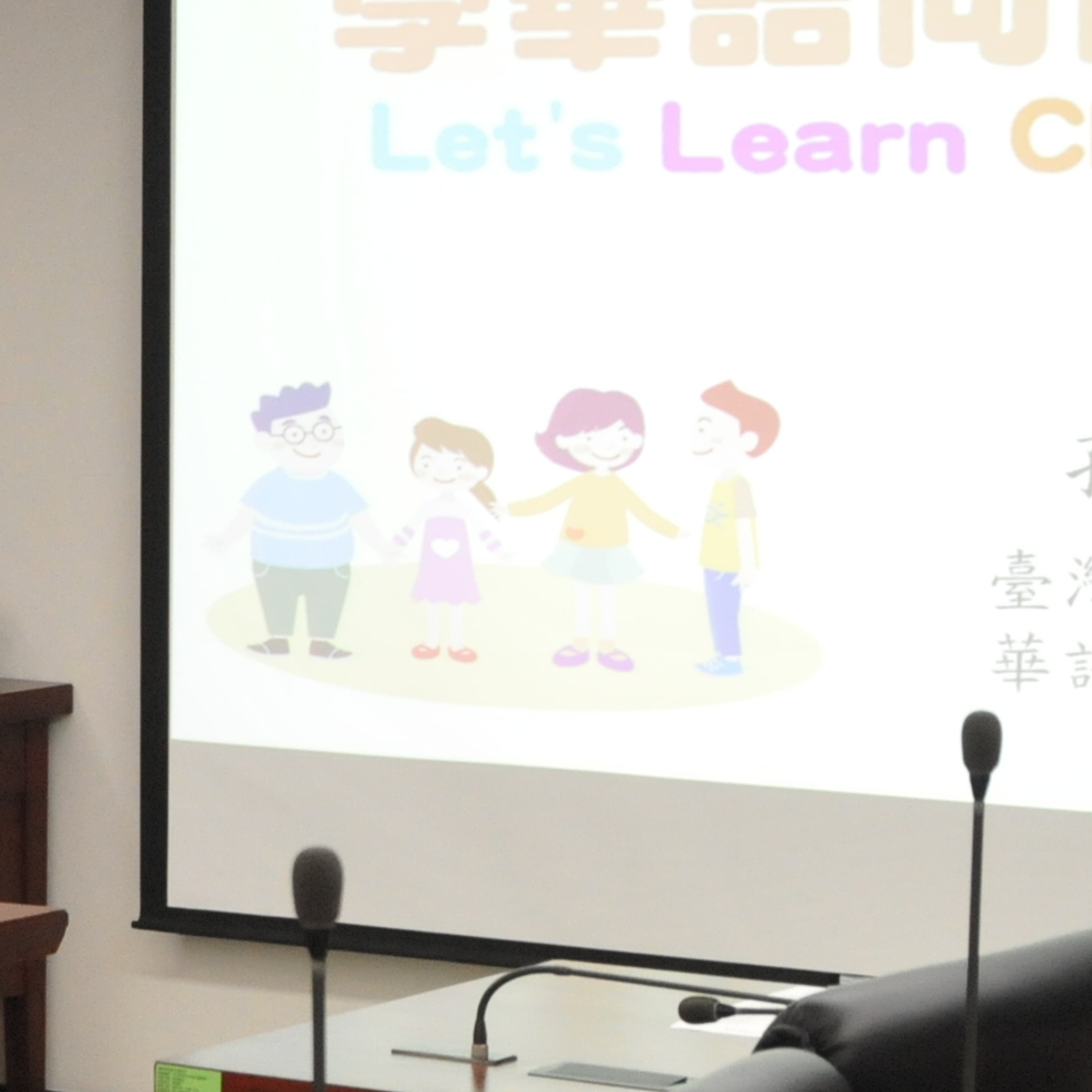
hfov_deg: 12.2
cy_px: 295
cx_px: 53
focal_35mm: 142
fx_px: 5068
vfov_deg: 12.3
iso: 2000
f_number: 6.3
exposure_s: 1/60
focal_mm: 34
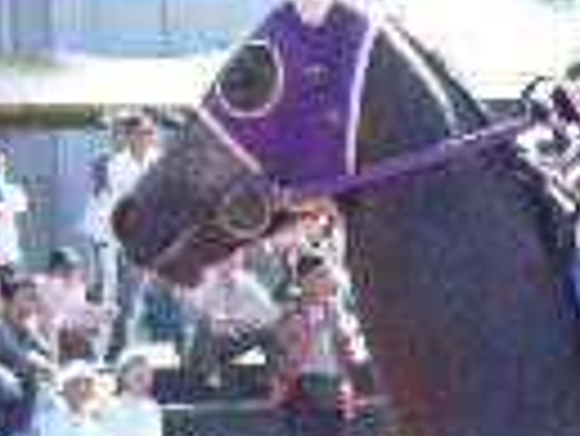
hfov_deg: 4.6
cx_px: 733
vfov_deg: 3.5
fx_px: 7144
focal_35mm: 426
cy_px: 571
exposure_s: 1/200
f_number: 4.6
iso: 50
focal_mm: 14.3
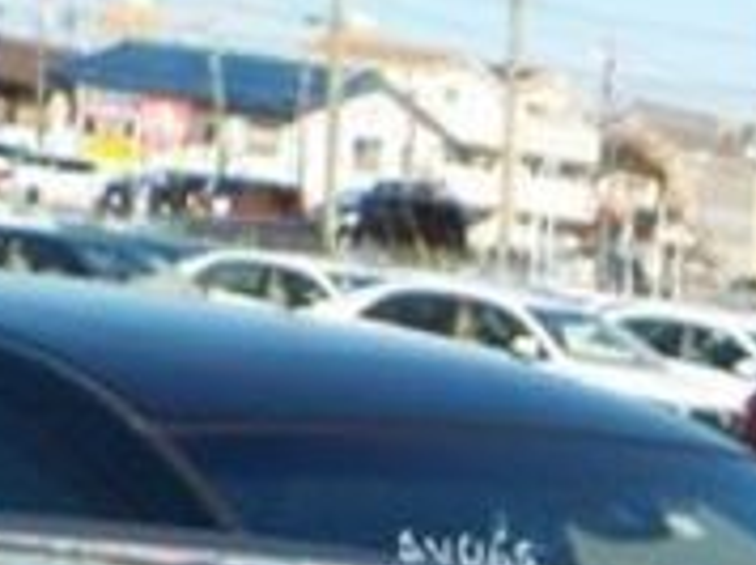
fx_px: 2944
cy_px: 1160
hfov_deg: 13.1
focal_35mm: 135
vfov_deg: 10.1
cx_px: 1397
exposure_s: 1/1000
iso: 125
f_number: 3.3
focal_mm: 4.1
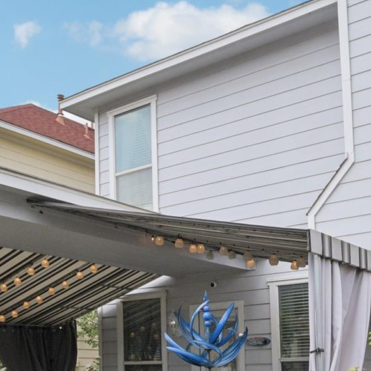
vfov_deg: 37.6
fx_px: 546
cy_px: 181
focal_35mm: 45
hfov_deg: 36.4
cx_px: 293
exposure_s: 1/500
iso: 400
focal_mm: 10
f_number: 8
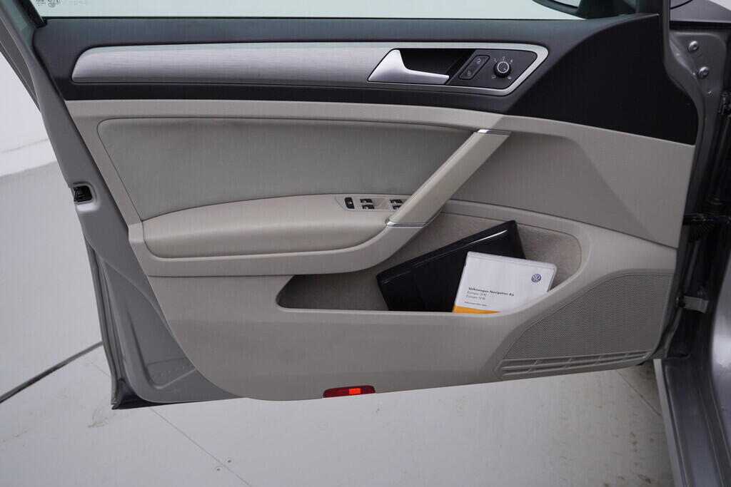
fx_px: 731
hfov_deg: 53.1
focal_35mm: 36
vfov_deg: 36.9
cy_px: 244
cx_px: 366
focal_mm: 24
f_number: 4
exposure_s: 1/80
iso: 125
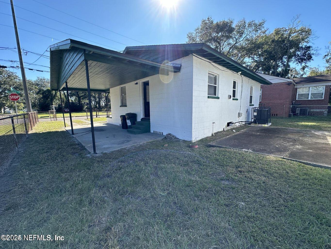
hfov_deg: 102.1
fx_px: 134
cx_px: 166
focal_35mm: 14
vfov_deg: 85.7
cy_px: 124
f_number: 2.2
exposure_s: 1/658
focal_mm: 2.22
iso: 40
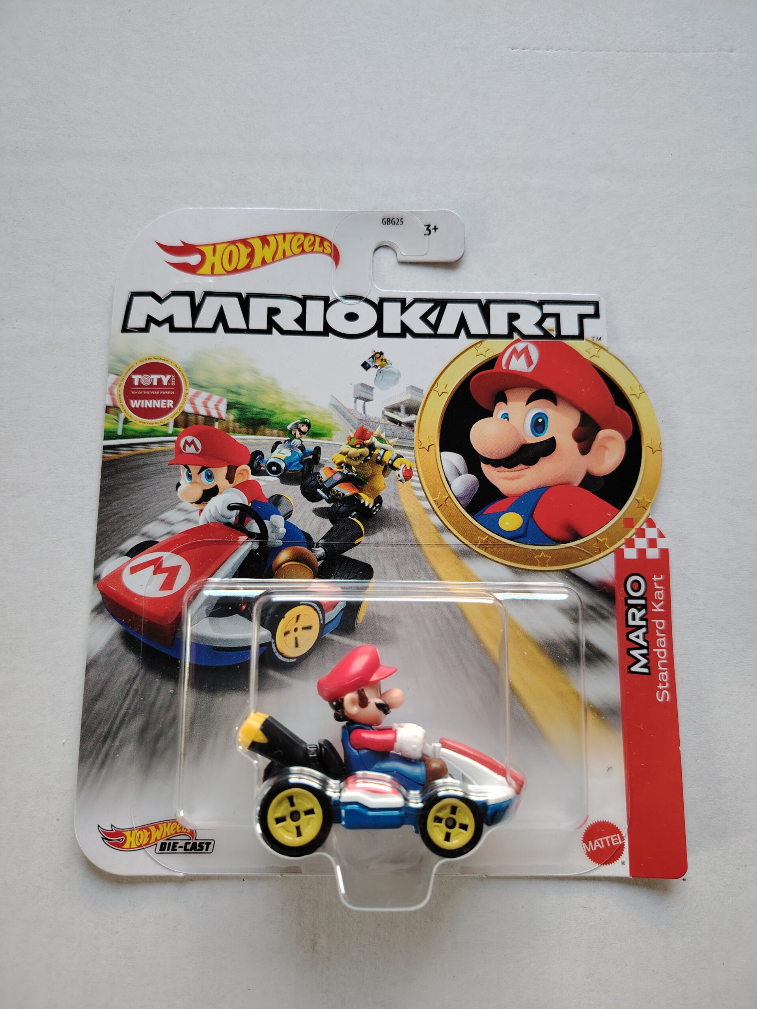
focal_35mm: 24
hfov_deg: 56.8
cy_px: 504
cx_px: 378
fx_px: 700
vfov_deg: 71.6
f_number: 1.75
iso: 1241
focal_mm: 5.25
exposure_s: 1/100
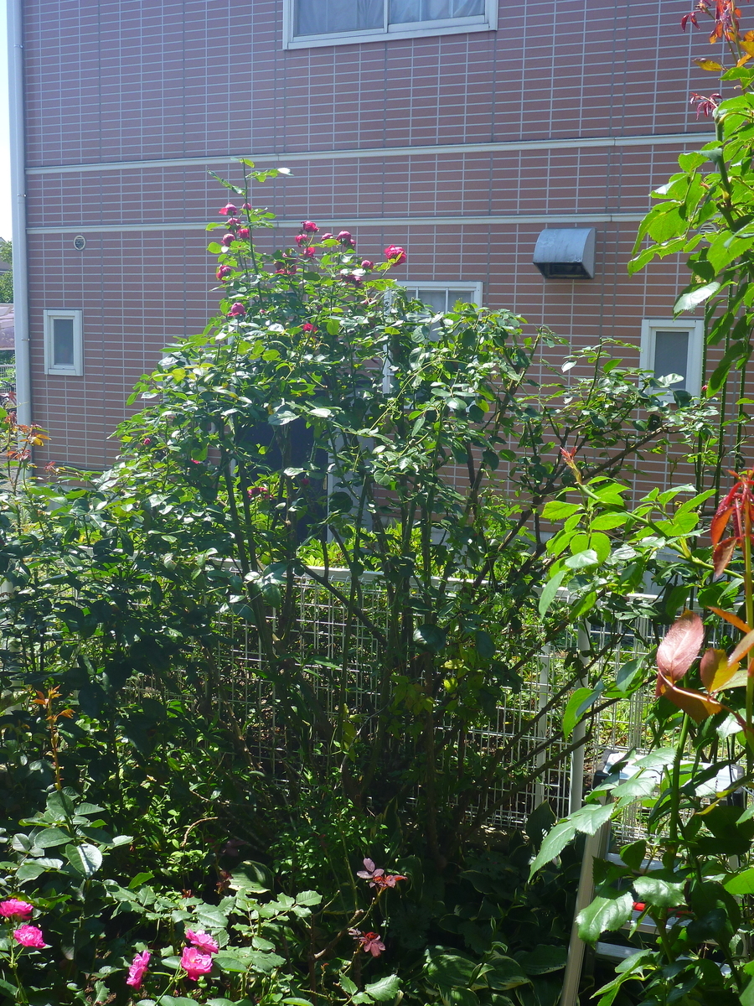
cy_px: 503
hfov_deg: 39.7
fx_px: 1046
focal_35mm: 36
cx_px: 377
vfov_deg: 51.4
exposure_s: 1/200
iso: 80
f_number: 3.9
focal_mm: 6.4
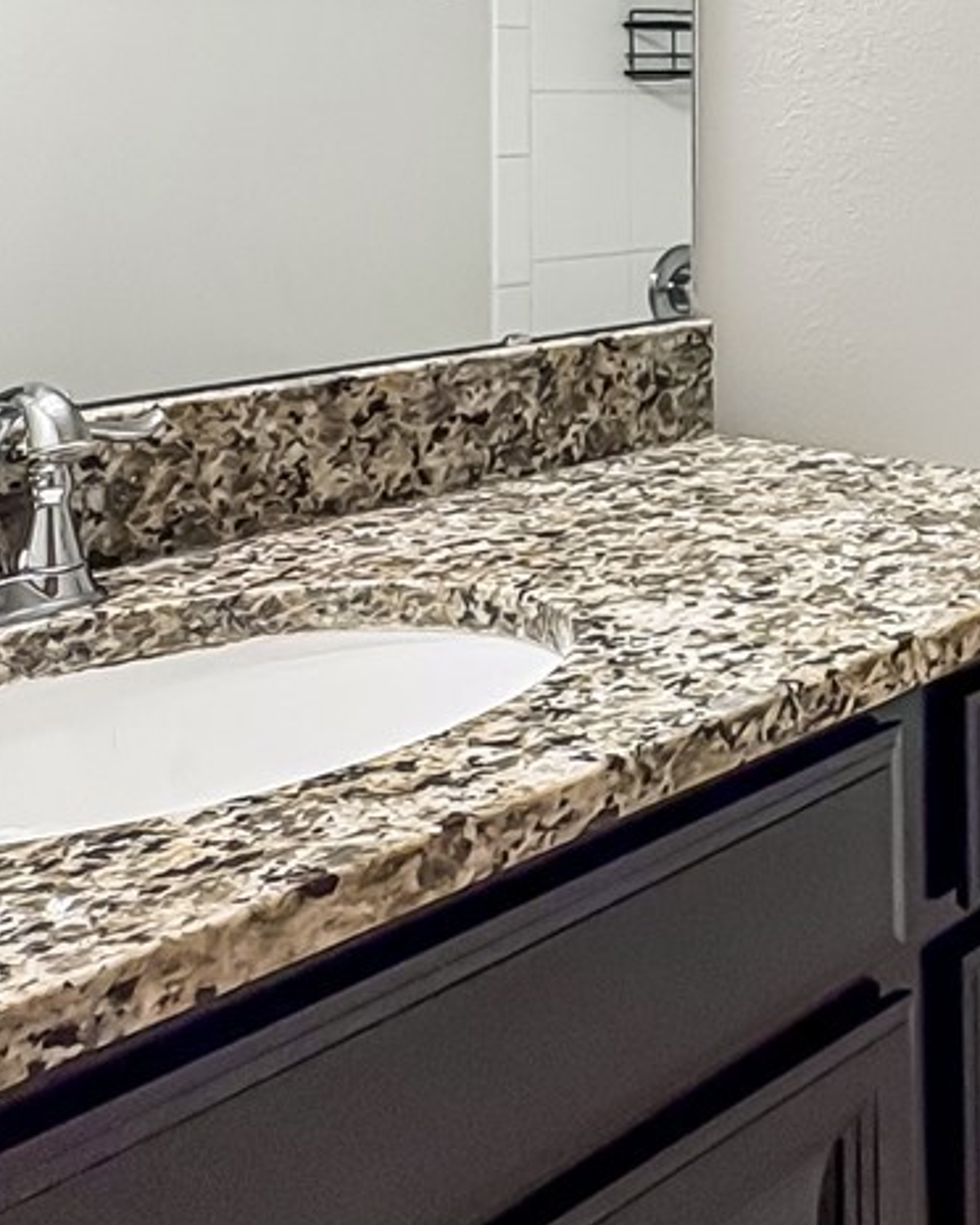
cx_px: 1120
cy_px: 179
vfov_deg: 37.5
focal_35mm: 47
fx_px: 1704
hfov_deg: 28.6
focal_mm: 2.22
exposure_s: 1/60
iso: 125
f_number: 2.2
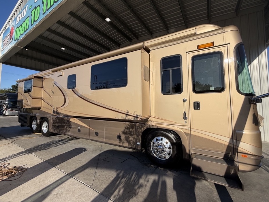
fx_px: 117
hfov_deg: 98.1
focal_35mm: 15
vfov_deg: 81.7
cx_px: 140
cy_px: 96
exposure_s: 1/1017
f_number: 2.2
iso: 20
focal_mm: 2.22
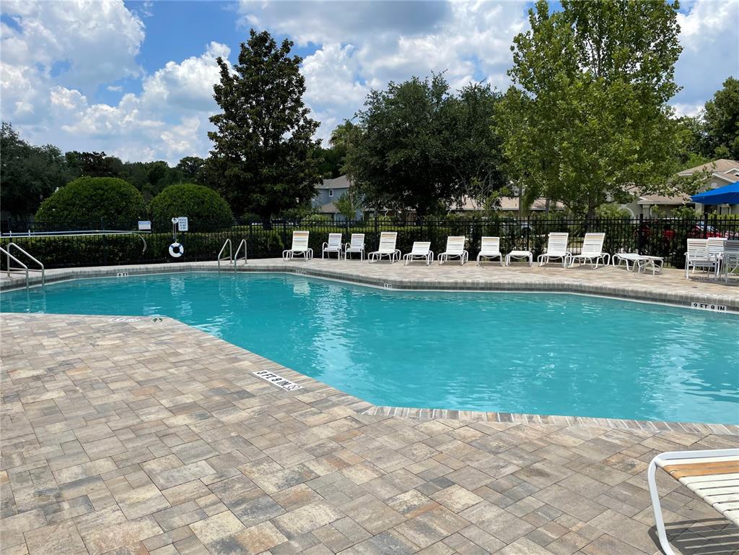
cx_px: 370
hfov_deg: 67.3
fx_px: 555
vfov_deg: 53.1
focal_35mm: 26
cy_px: 278
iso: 32
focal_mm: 4.2
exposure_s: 1/4651
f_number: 1.6
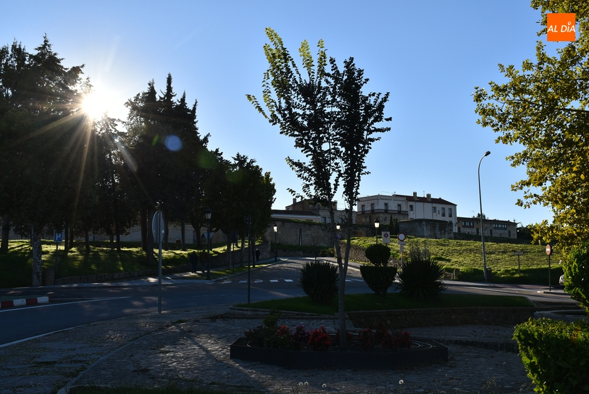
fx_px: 663
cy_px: 197
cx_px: 294
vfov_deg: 33.1
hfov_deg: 47.9
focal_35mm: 40
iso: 200
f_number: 10
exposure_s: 1/400
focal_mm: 27
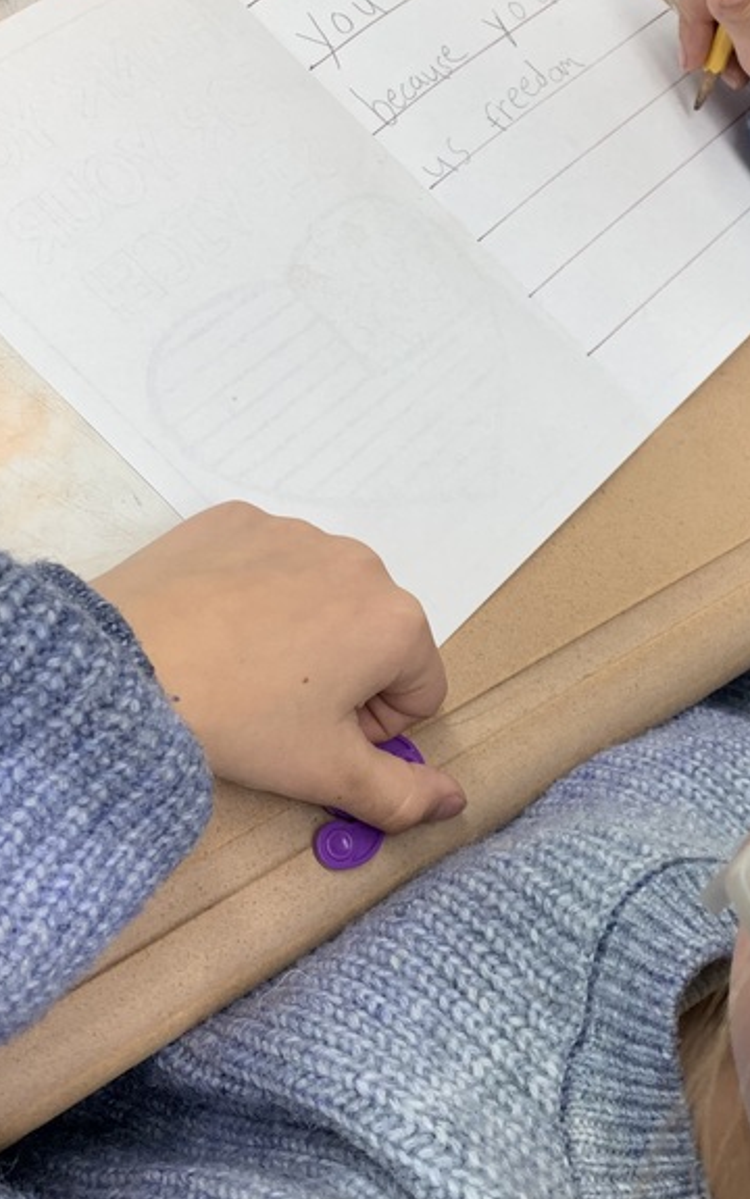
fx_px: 1602
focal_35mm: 49
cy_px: 481
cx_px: 488
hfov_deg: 26.2
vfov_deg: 40.9
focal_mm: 4.25
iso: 50
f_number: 1.8
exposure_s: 1/64
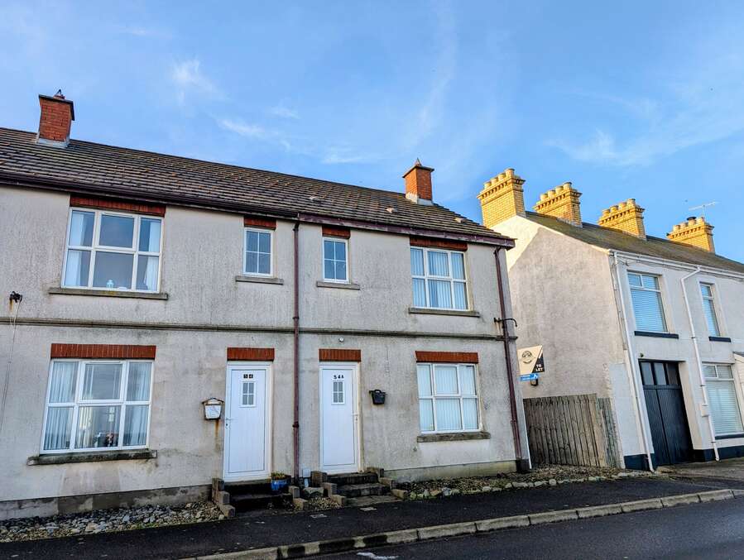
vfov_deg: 56.9
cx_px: 372
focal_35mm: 24
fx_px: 517
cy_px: 280
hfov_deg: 71.5
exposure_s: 1/1052
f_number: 1.68
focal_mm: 6.9
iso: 25
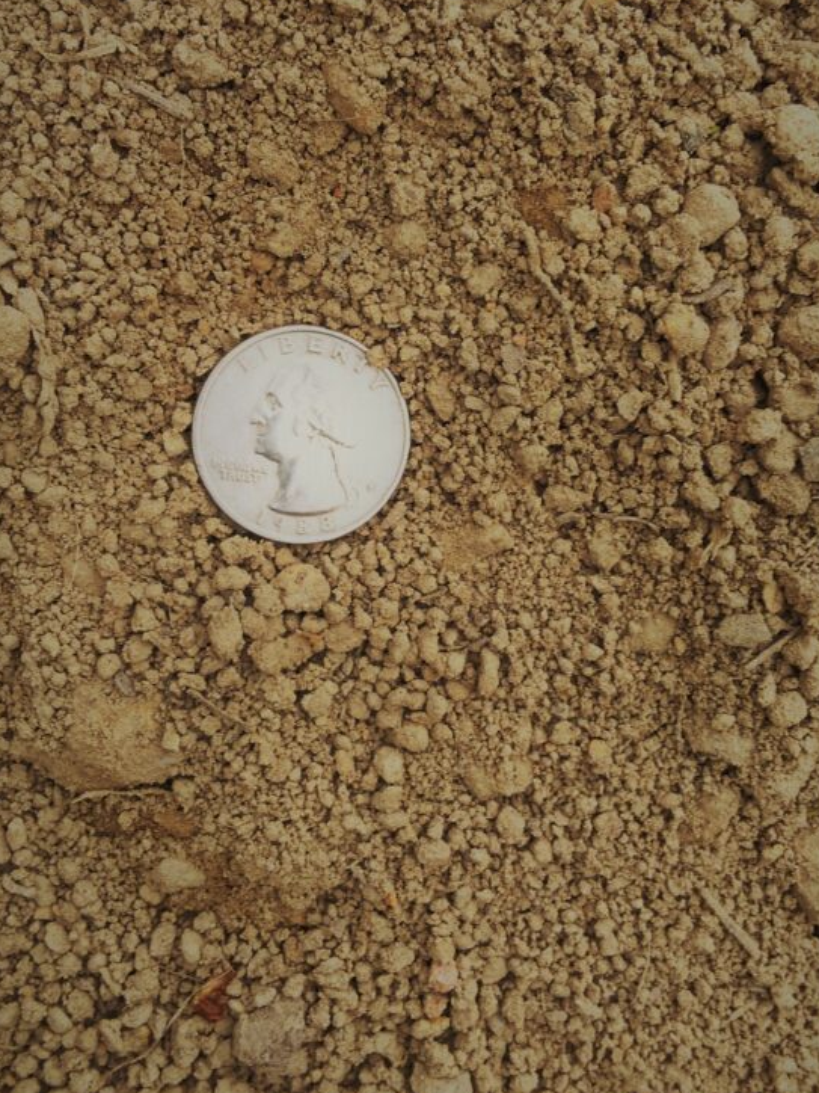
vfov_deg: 45.7
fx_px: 1293
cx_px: 425
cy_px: 512
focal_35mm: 41
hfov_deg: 35.1
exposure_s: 1/259
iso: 25
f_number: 2.2
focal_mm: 4.15
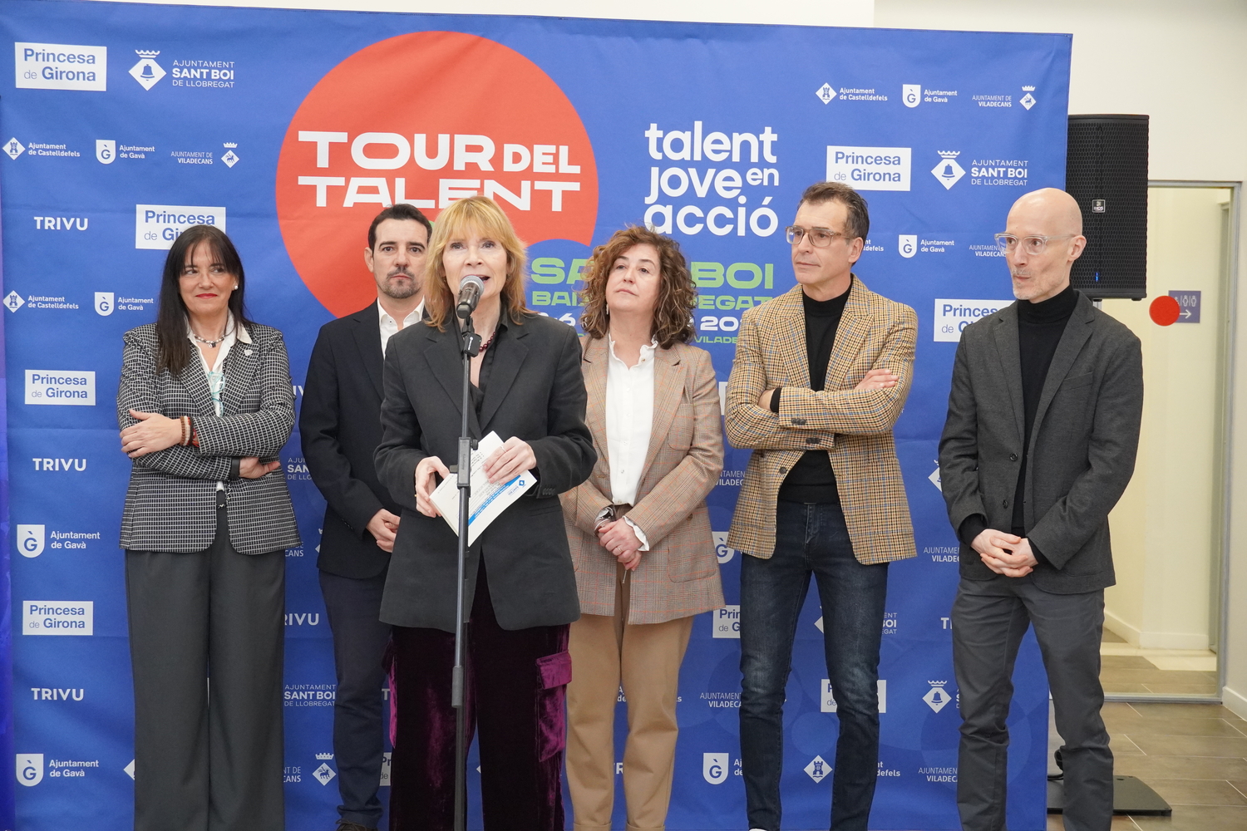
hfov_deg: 34.2
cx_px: 624
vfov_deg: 23.2
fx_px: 2026
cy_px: 416
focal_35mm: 58
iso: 3200
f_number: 4.5
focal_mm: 39
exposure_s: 1/160
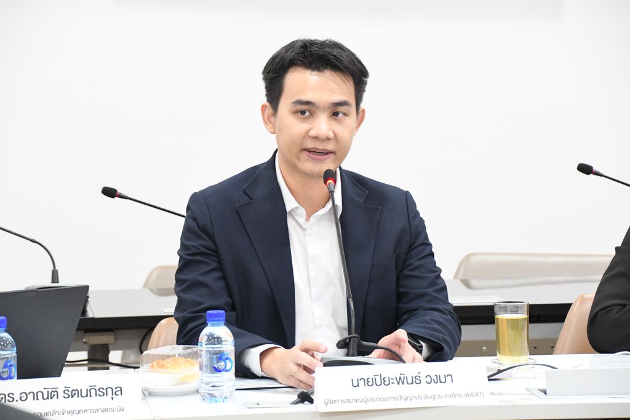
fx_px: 2363
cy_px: 210
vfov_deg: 10.2
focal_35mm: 135
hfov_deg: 15.2
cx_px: 315
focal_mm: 90
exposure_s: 1/50
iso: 4500
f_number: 5.3
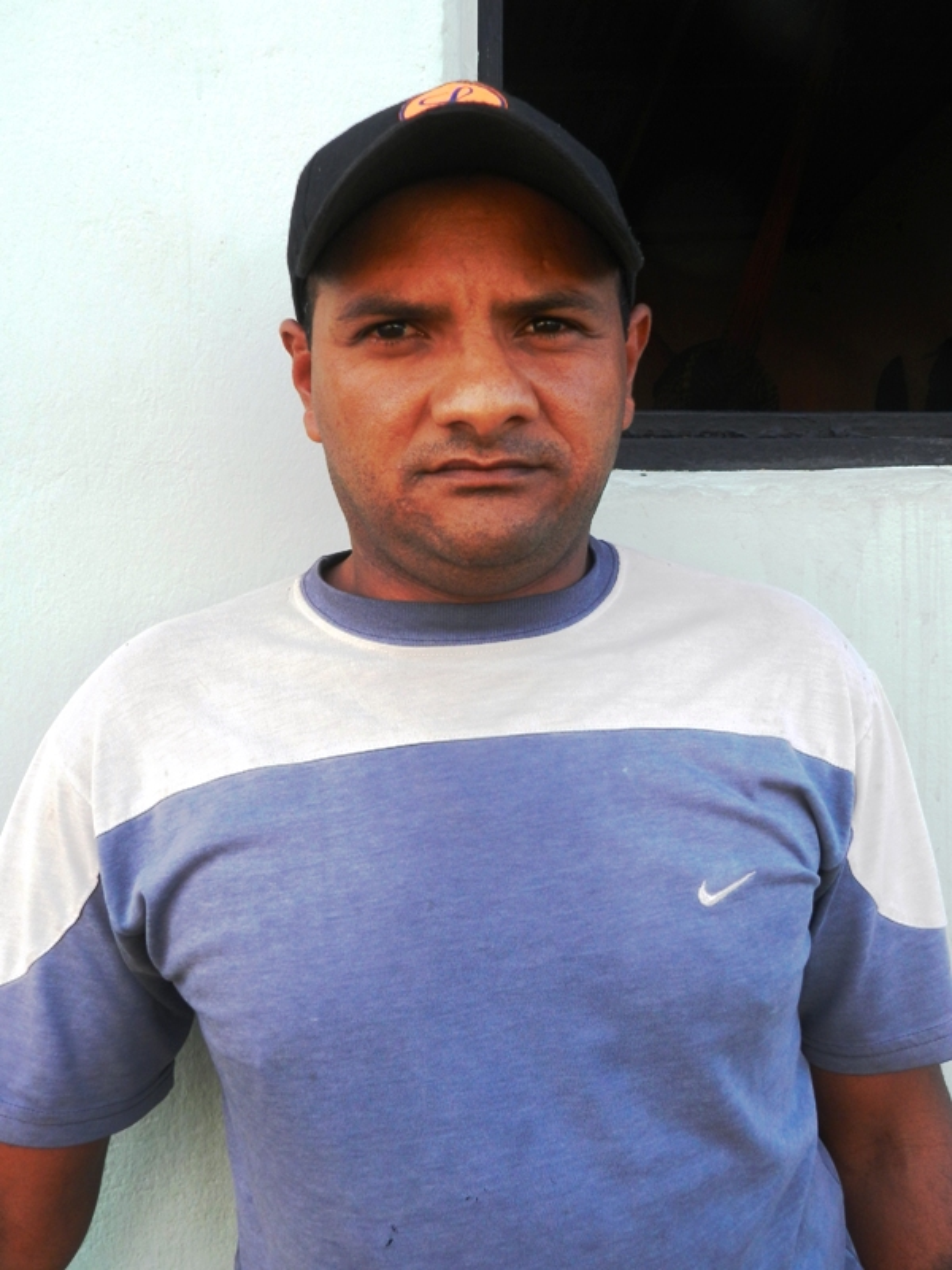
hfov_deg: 49.7
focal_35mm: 28
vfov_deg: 63.4
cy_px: 635
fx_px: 1027
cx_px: 476
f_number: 3.6
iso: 160
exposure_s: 1/320
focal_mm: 5
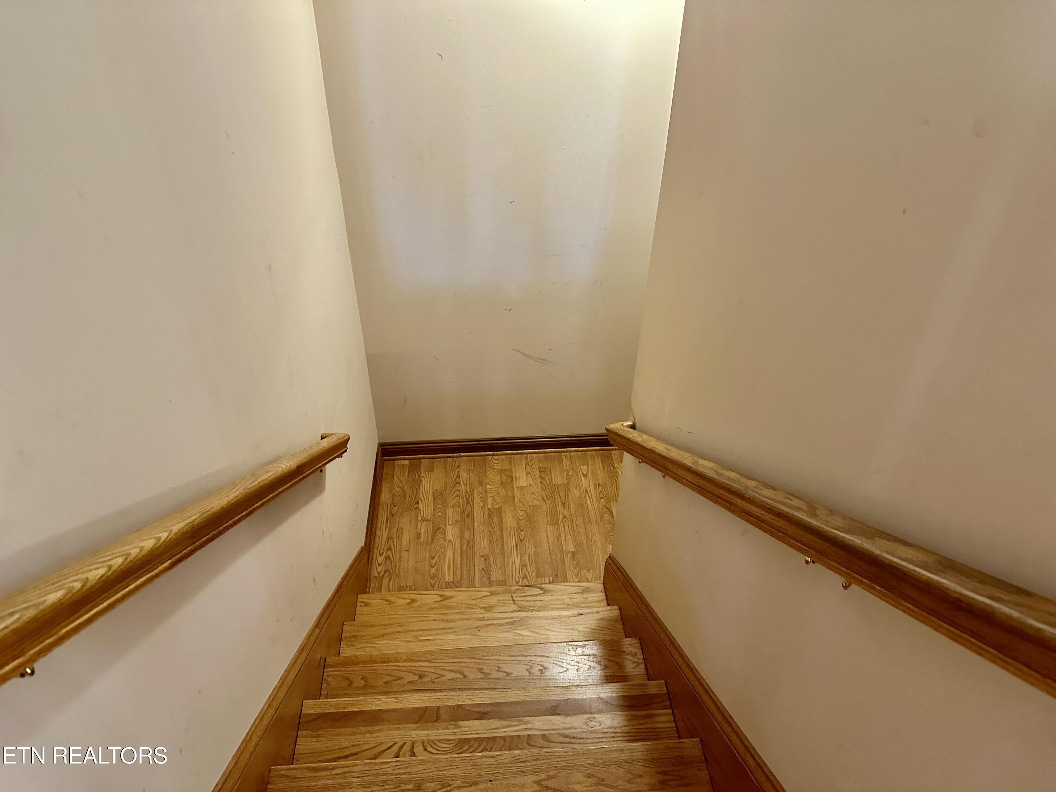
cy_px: 396
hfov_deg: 71.6
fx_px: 732
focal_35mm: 24
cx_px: 528
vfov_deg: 56.8
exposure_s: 1/60
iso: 640
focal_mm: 6.86
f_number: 1.78
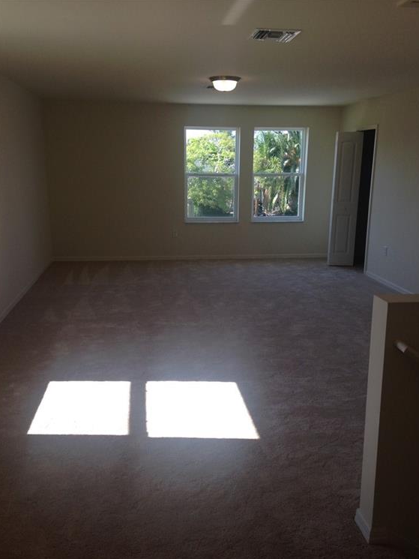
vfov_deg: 53.9
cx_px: 212
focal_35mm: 34
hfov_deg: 41.8
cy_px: 286
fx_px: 549
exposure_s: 1/201
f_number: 2.4
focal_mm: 4.12
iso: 50
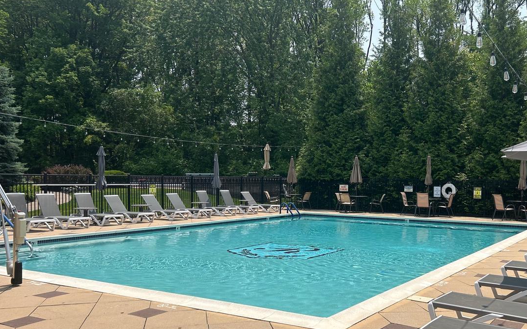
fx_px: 531
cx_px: 337
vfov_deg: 34.4
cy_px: 185
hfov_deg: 52.1
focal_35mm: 37
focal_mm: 5.7
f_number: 1.5
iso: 50
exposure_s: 1/4831
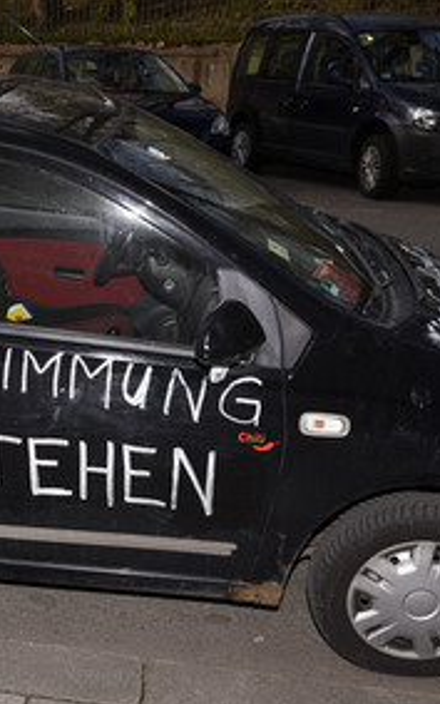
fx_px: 997
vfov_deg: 38.9
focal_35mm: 52
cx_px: -19
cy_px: 368
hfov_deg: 23.6
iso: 200
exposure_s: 1/160
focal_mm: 32
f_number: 10
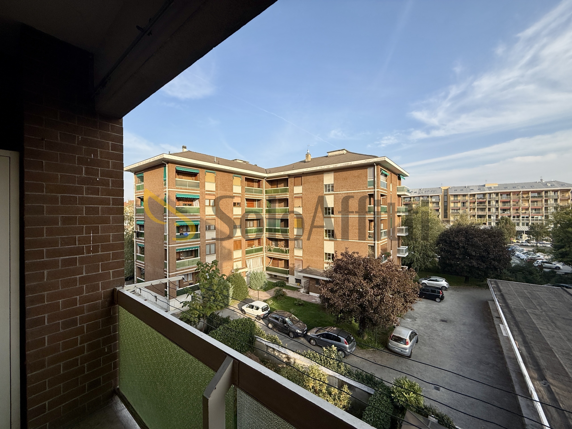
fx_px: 231
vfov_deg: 85.7
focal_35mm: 14
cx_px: 286
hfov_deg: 102.1
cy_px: 214
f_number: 2.2
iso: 50
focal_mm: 2.22
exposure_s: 1/876
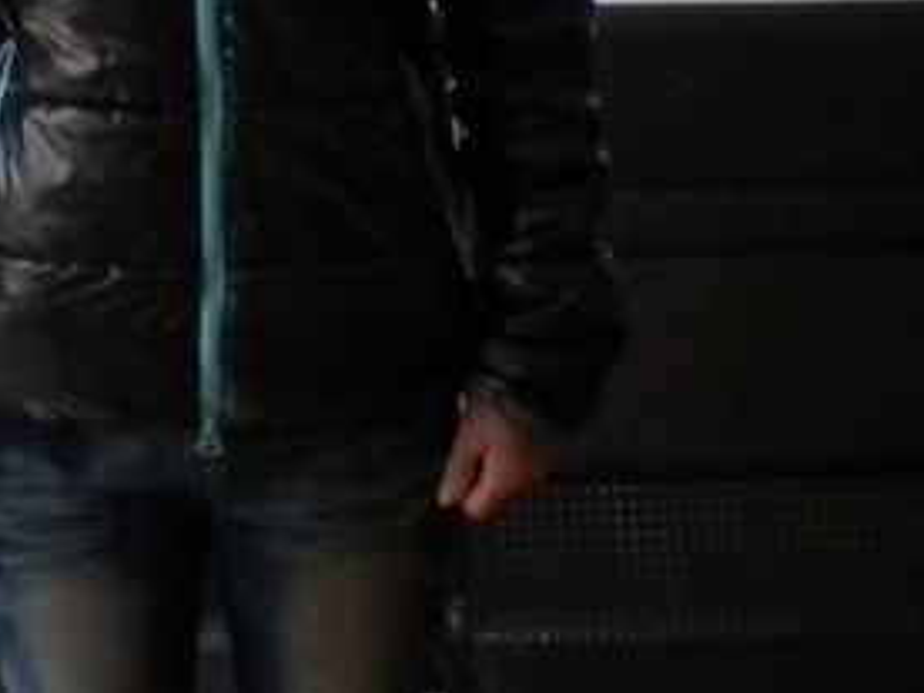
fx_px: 3470
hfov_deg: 15.1
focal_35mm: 130
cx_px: 157
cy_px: -519
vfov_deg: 10.7
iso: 400
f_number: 3.1
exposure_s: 1/59.4
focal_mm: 6.3
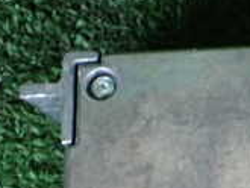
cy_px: 224
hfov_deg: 16.6
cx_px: 361
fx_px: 788
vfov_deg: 13.2
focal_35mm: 109
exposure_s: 1/40
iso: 800
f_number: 2.3
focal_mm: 5.4
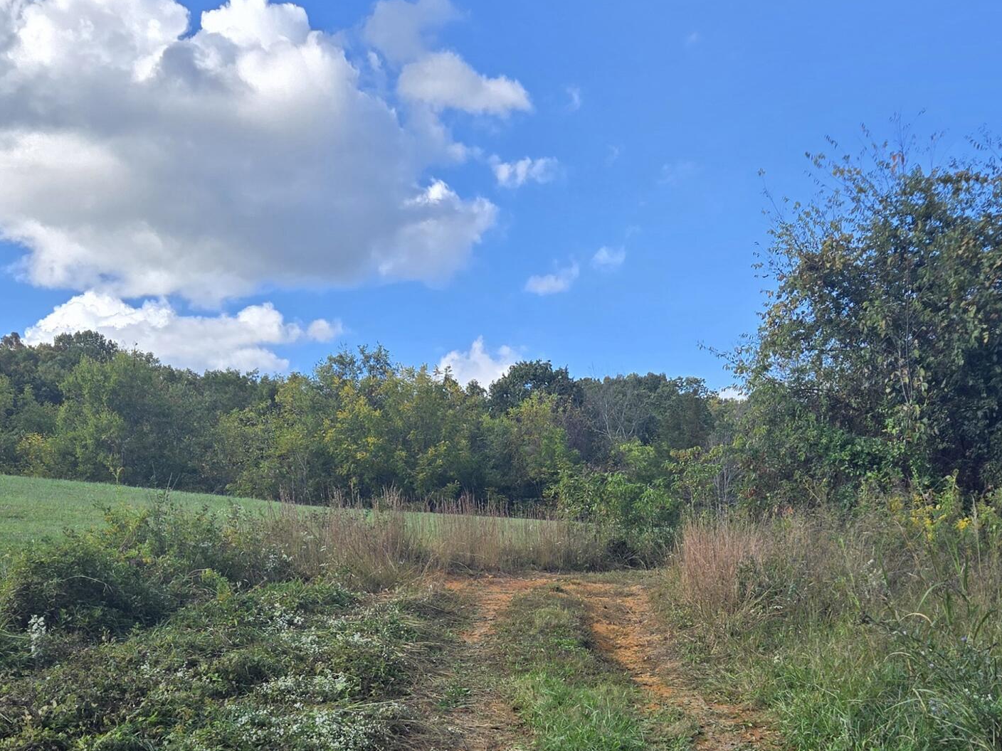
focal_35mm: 49
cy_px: 649
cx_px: 509
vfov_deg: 28.7
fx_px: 1418
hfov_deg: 38.9
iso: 25
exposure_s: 1/1111
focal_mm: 5.4
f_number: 1.8
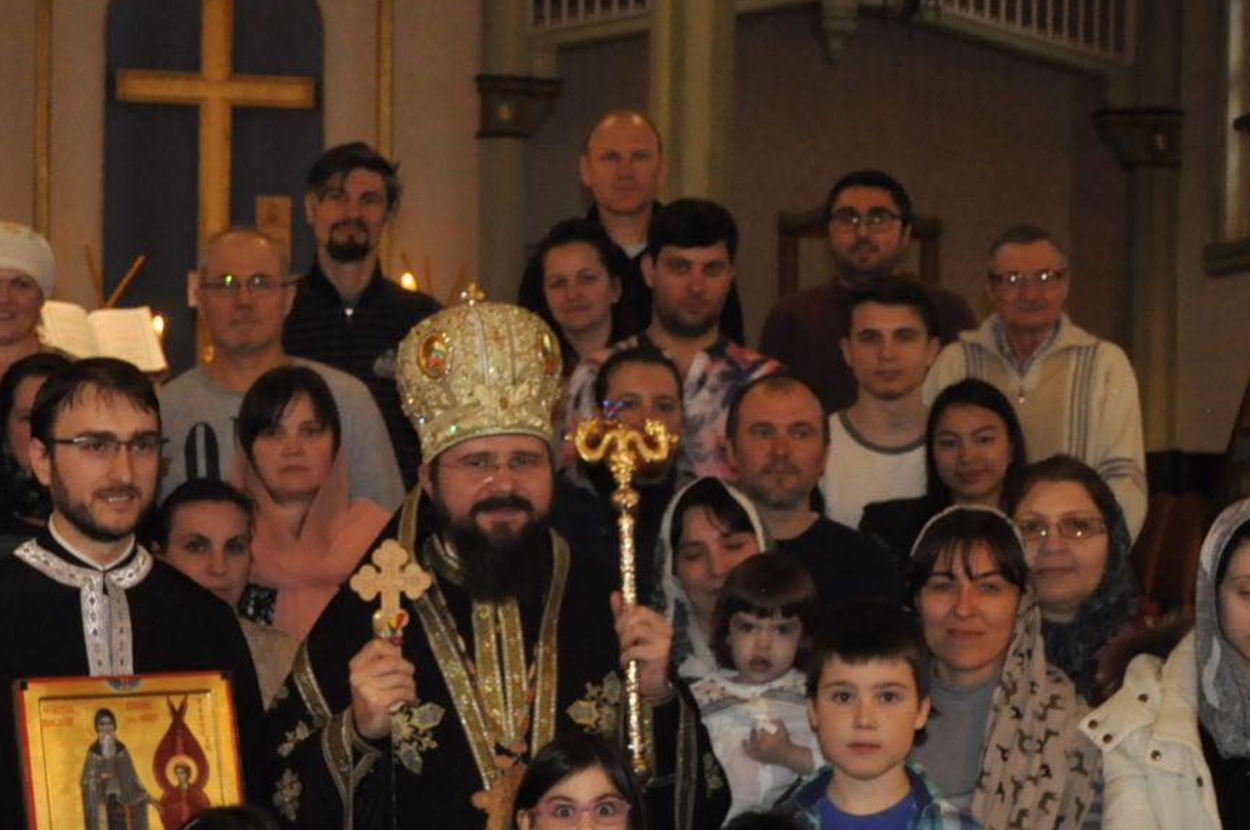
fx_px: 2739
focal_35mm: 79
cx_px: 586
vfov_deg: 17.2
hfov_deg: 25.7
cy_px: 509
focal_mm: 24
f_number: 4.5
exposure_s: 1/60
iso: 1250
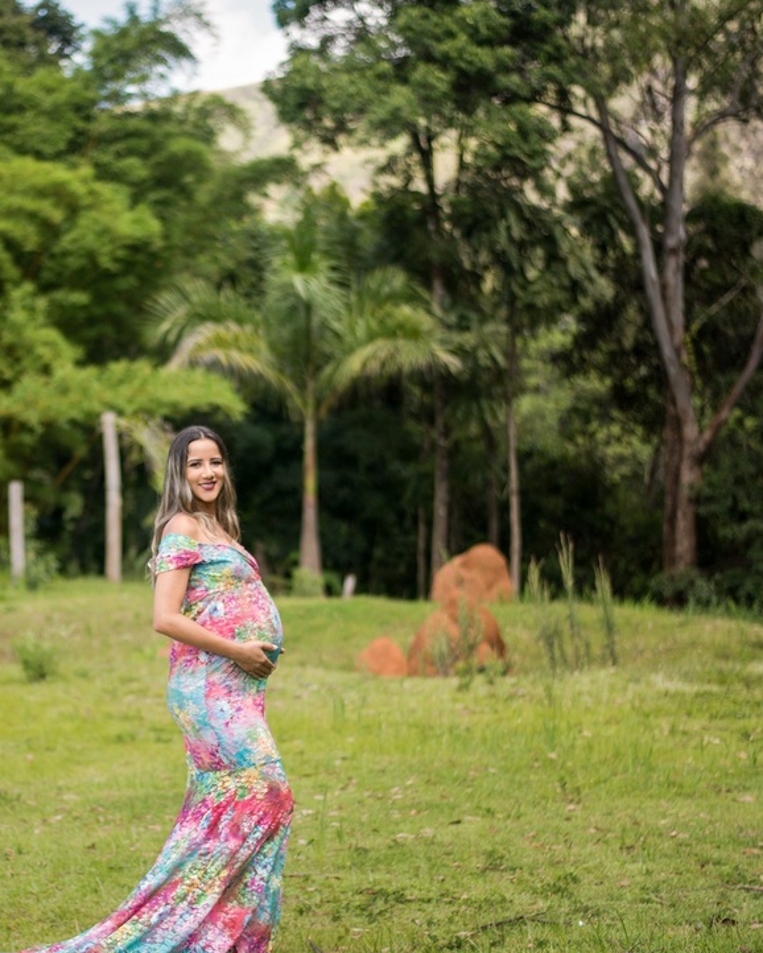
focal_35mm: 78
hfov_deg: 19.6
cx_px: 207
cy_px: 511
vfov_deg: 24.4
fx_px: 2201
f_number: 1.8
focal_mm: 50
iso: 100
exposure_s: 1/1250
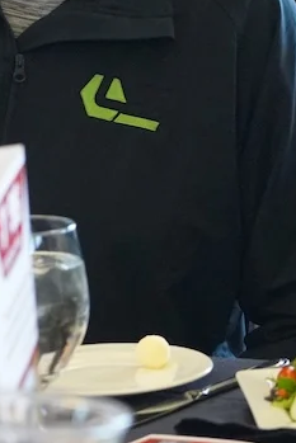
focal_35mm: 258
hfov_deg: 5.3
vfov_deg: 8.0
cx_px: 456
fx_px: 3179
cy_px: 91
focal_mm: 45
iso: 5000
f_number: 4
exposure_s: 1/160
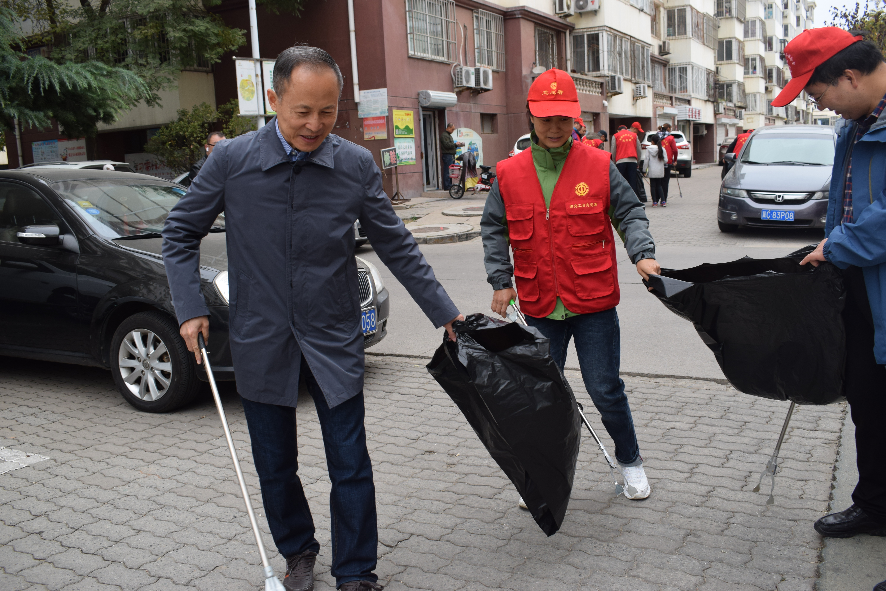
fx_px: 812
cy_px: 296
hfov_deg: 57.2
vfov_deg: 40.0
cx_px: 443
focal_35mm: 33
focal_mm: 22
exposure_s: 1/200
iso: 400
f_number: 7.1
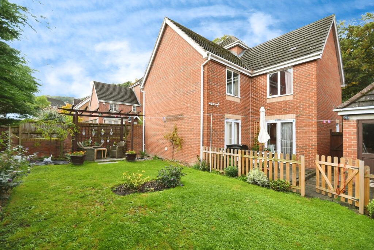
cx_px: 187
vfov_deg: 77.3
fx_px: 156
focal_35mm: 15
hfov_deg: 100.4
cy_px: 125
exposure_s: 1/320
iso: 400
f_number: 8
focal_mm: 10
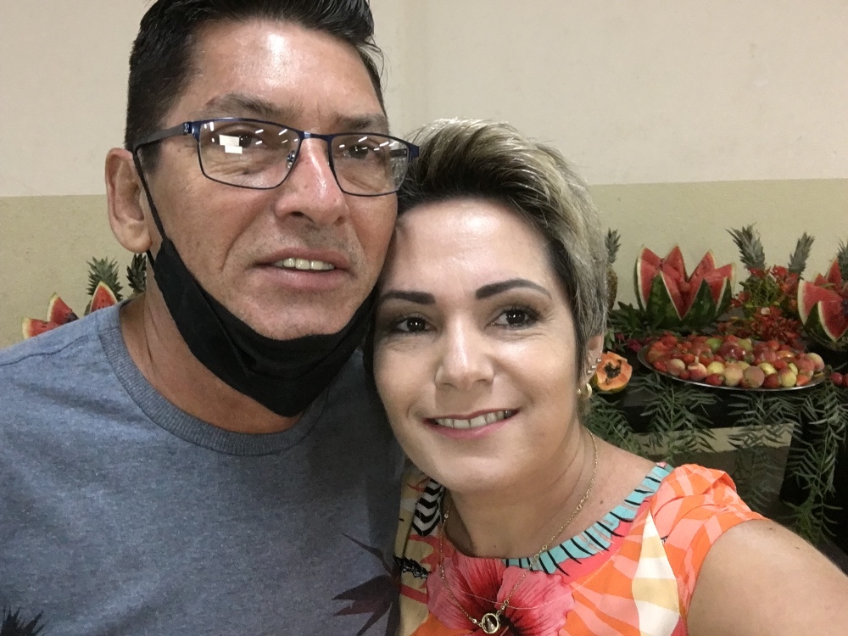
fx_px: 759
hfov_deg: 58.4
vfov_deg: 45.4
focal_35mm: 31
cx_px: 424
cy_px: 318
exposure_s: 1/15
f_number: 2.2
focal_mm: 2.65
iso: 160
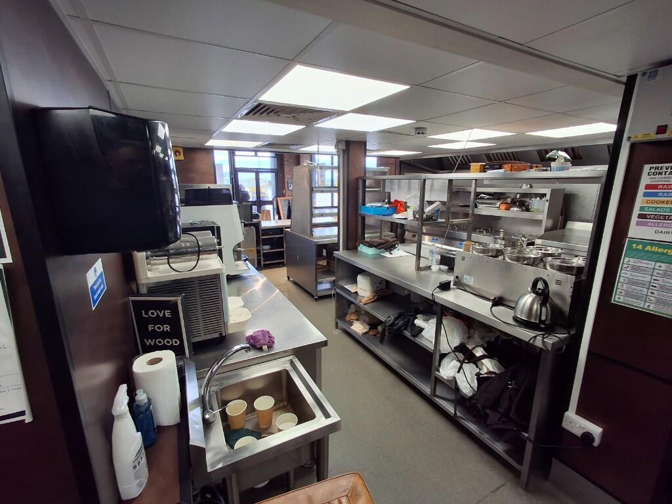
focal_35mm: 16
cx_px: 336
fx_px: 311
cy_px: 252
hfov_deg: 94.5
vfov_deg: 78.1
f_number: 2.2
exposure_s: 1/100
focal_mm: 1.64
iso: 40
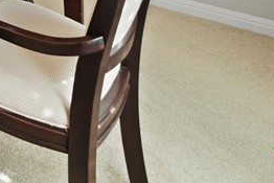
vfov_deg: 16.8
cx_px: -142
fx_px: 442
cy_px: -192
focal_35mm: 58
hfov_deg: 25.5
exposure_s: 2
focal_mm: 14
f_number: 8
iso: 100
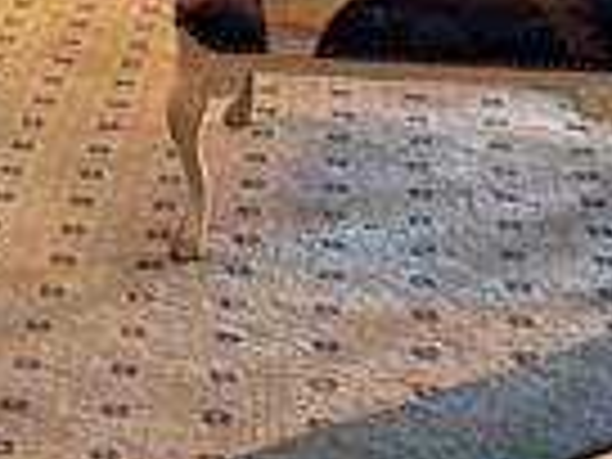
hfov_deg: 13.4
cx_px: -243
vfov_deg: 10.3
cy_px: -166
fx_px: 2493
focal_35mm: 141
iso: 100
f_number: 1.78
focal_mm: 6.76
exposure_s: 1/60
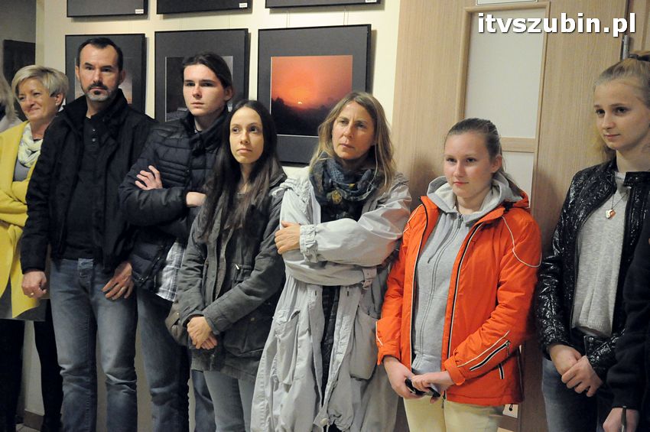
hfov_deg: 29.9
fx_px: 1218
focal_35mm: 68
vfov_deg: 20.1
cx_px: 325
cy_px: 216
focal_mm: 45
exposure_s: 1/100
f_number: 4.8
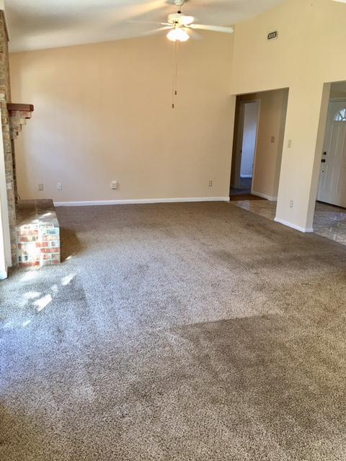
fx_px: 386
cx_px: 173
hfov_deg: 48.2
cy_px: 230
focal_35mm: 29
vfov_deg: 61.7
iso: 25
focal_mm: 4.15
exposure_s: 1/15
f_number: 2.2
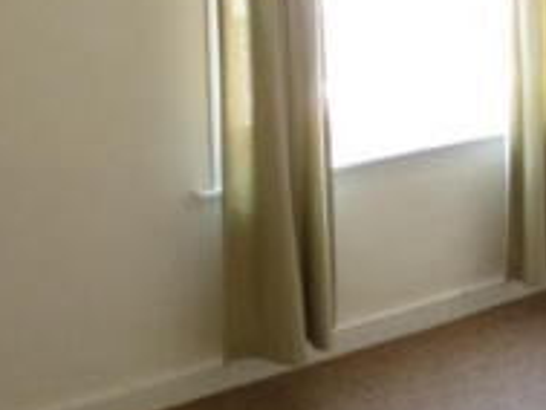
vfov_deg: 19.2
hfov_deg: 22.6
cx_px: 764
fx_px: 1168
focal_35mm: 74
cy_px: -33
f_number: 3.3
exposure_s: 1/40
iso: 400
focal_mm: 4.3
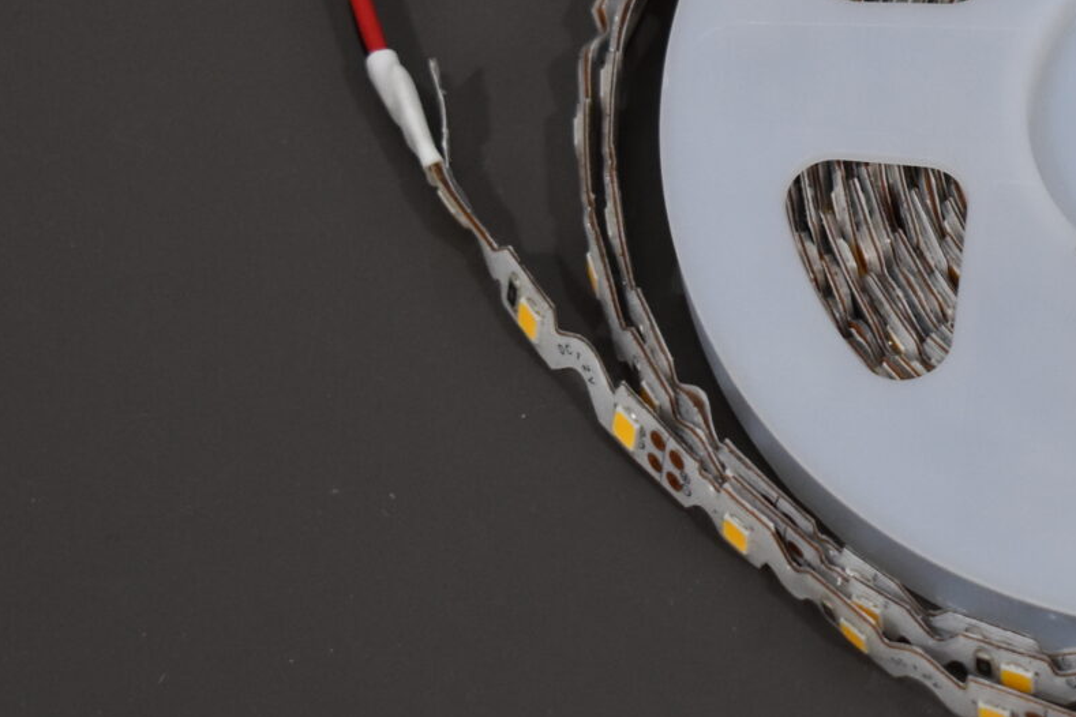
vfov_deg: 6.1
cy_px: 100
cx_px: 1282
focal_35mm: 224
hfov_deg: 9.1
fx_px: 6695
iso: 800
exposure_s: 1/250
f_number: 5.3
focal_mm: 46
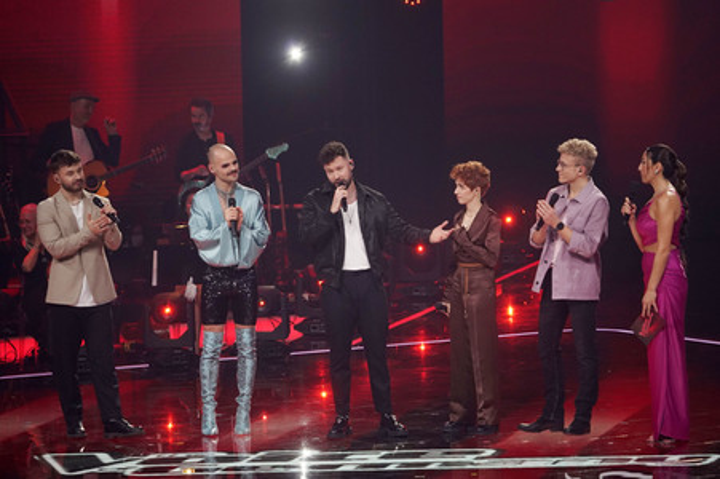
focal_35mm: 200
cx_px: 360
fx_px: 3997
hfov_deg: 10.3
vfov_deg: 6.9
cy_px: 240
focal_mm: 200
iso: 4000
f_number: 5.6
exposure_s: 1/160
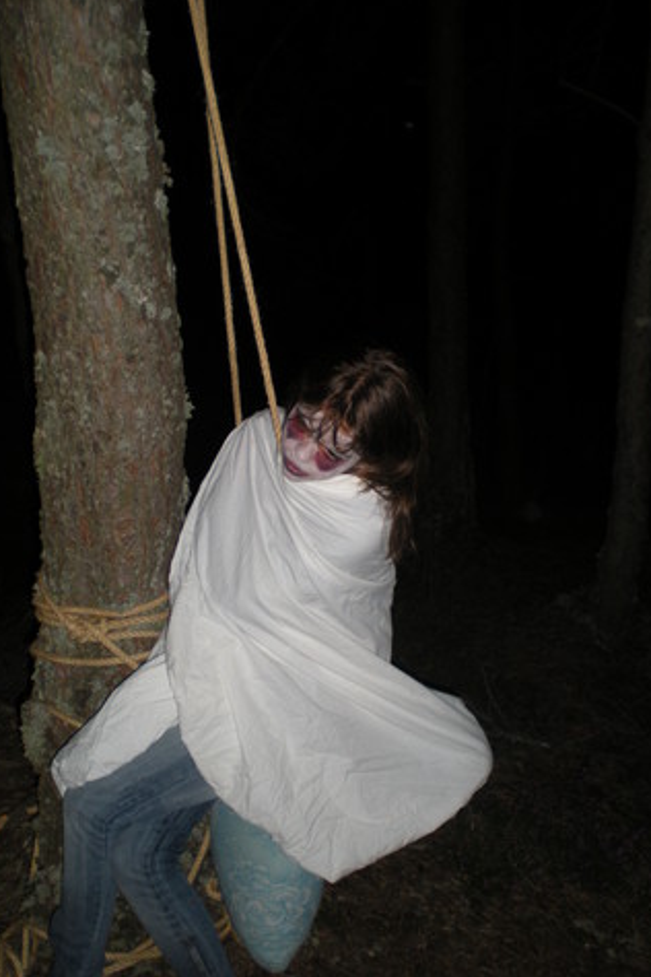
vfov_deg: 48.5
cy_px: 484
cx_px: 344
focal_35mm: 40
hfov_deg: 33.4
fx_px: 1085
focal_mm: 6.3
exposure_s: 1/60
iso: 101
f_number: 3.1
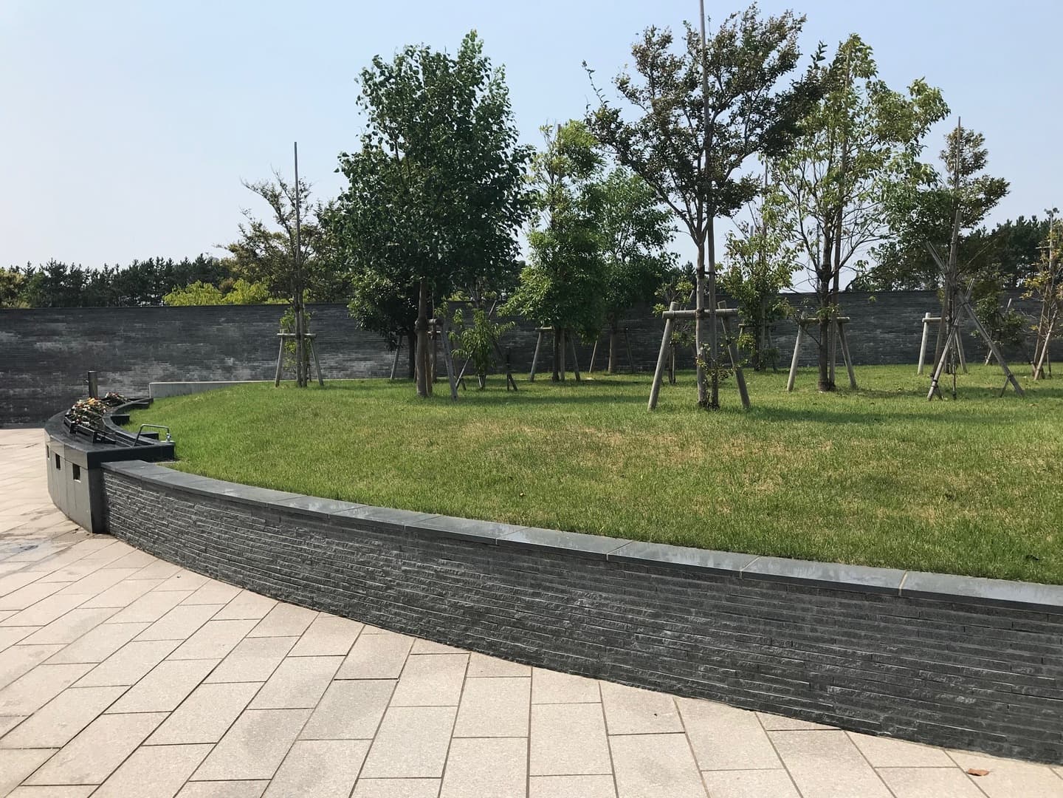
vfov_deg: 49.7
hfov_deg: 63.4
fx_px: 860
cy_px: 399
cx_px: 532
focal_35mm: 28
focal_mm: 3.99
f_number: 1.8
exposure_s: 1/3546
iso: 20
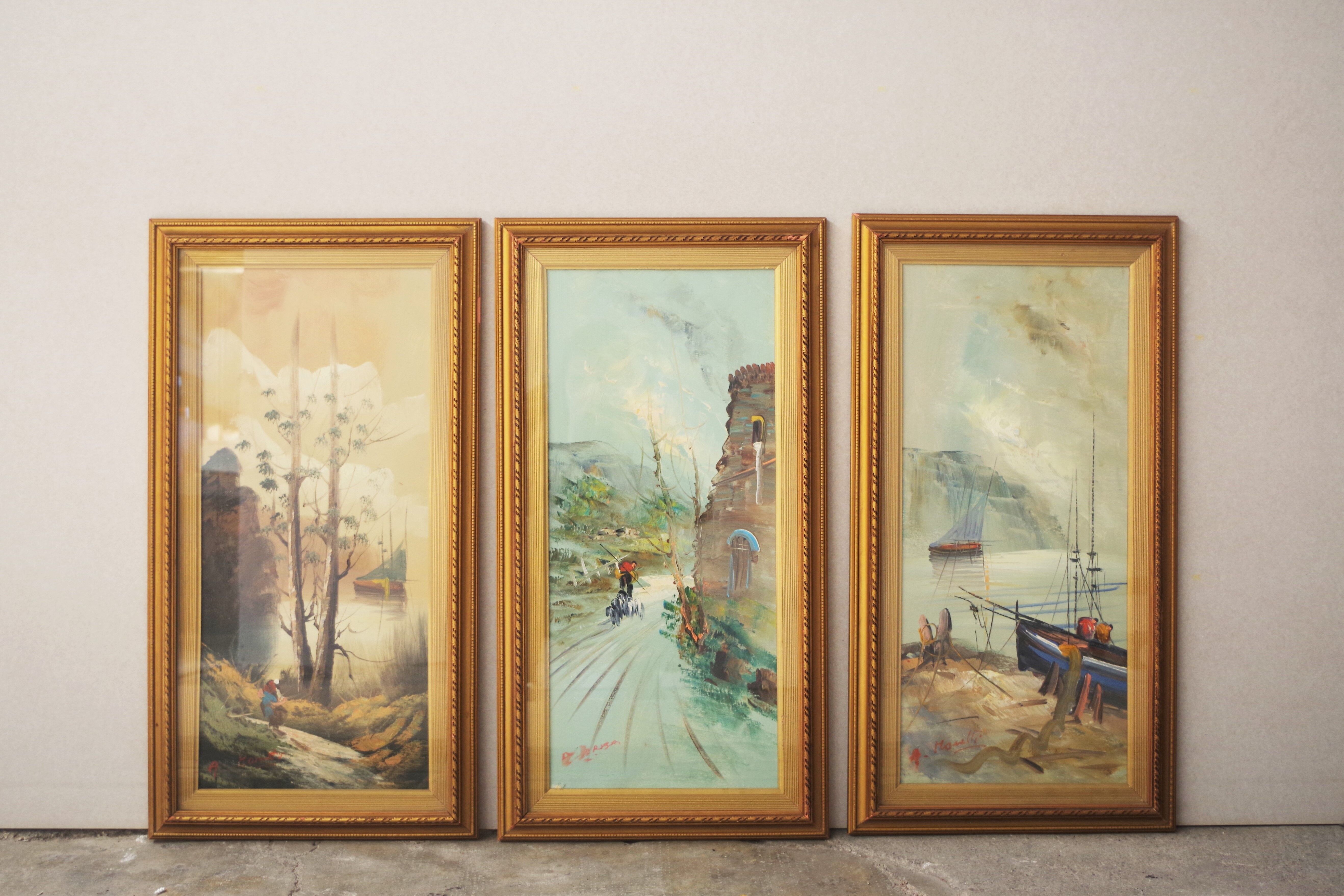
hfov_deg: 46.4
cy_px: 448
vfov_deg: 31.9
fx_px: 1568
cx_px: 672
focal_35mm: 42
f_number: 4
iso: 400
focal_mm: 28.13
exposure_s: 1/60
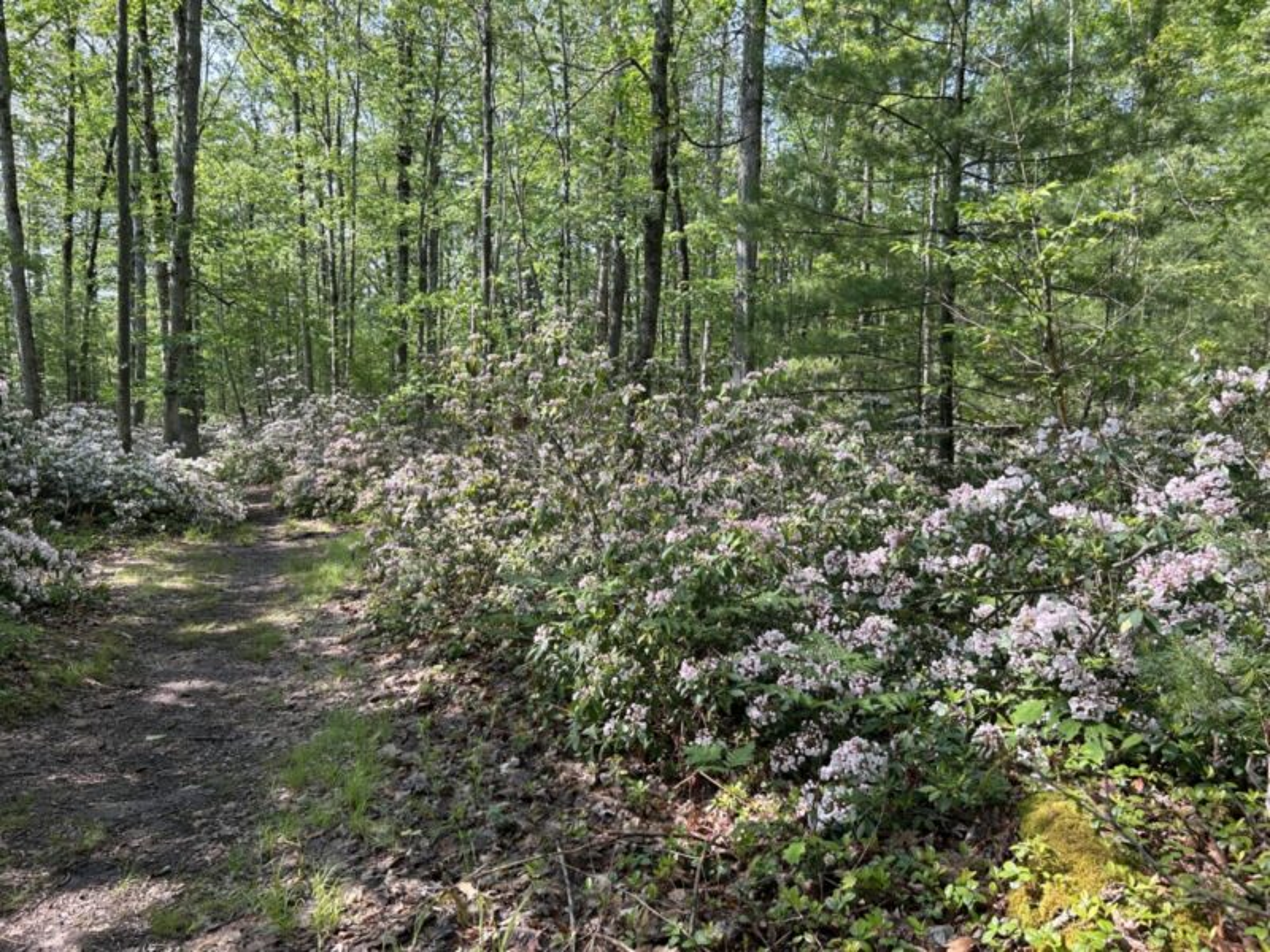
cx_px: 635
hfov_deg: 67.3
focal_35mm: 26
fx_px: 954
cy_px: 476
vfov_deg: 53.1
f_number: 1.5
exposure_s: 1/639
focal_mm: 5.7
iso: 50
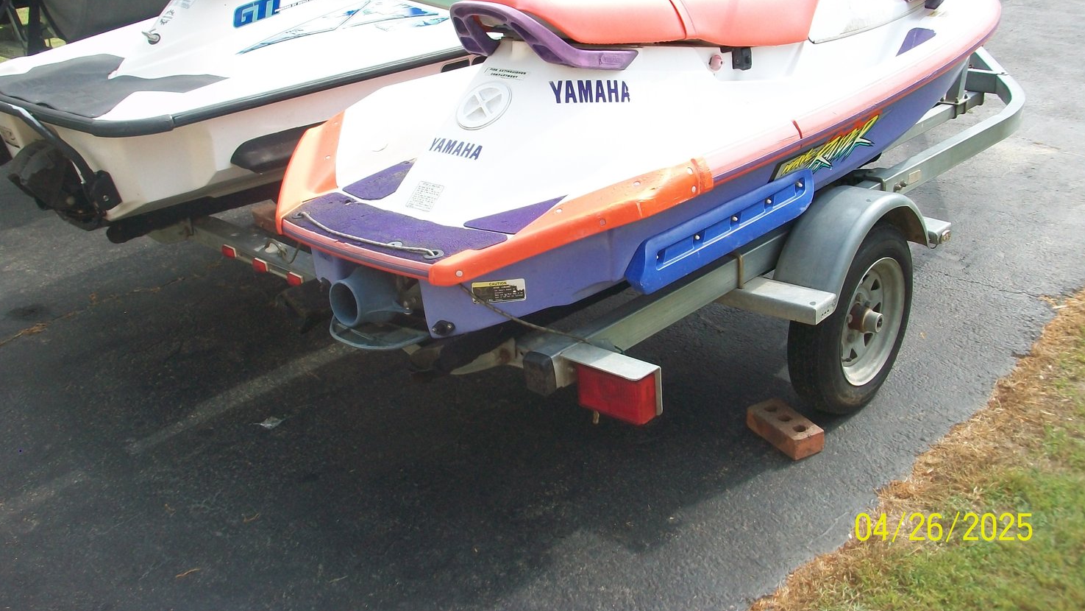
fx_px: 1093
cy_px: 203
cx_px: 533
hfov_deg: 52.8
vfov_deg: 31.0
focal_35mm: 38
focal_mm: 5.7
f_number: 2.8
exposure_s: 1/500
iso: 80
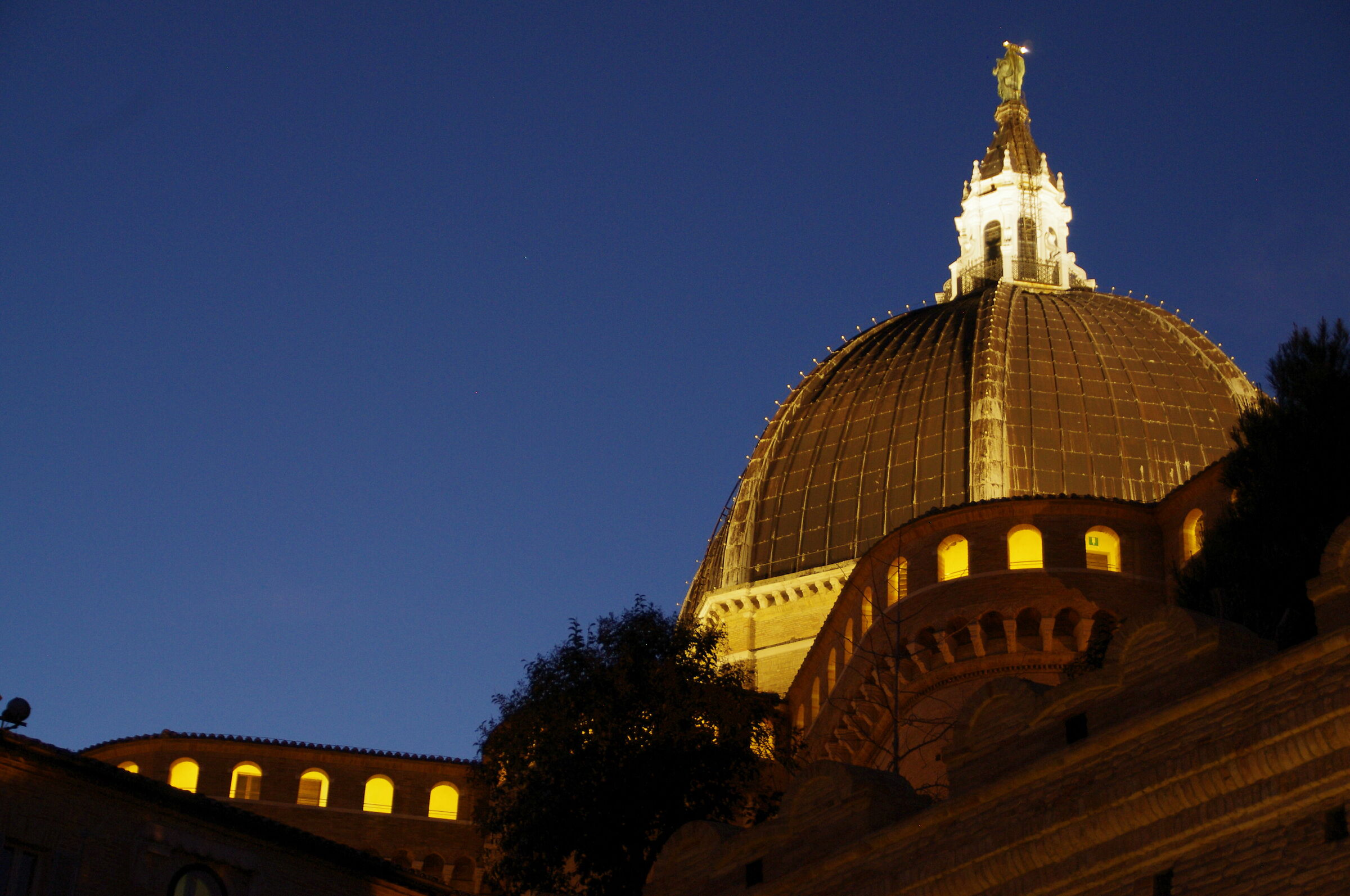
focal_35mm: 72
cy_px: 448
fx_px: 2697
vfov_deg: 18.9
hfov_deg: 28.1
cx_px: 675
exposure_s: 1/3.33
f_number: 4.5
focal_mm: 48
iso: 800
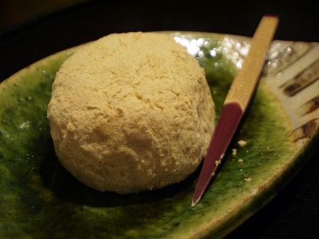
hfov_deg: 23.3
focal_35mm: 84
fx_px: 774
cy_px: 120
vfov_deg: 17.6
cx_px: 160
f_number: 5.6
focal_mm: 42
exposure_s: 1/80
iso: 500
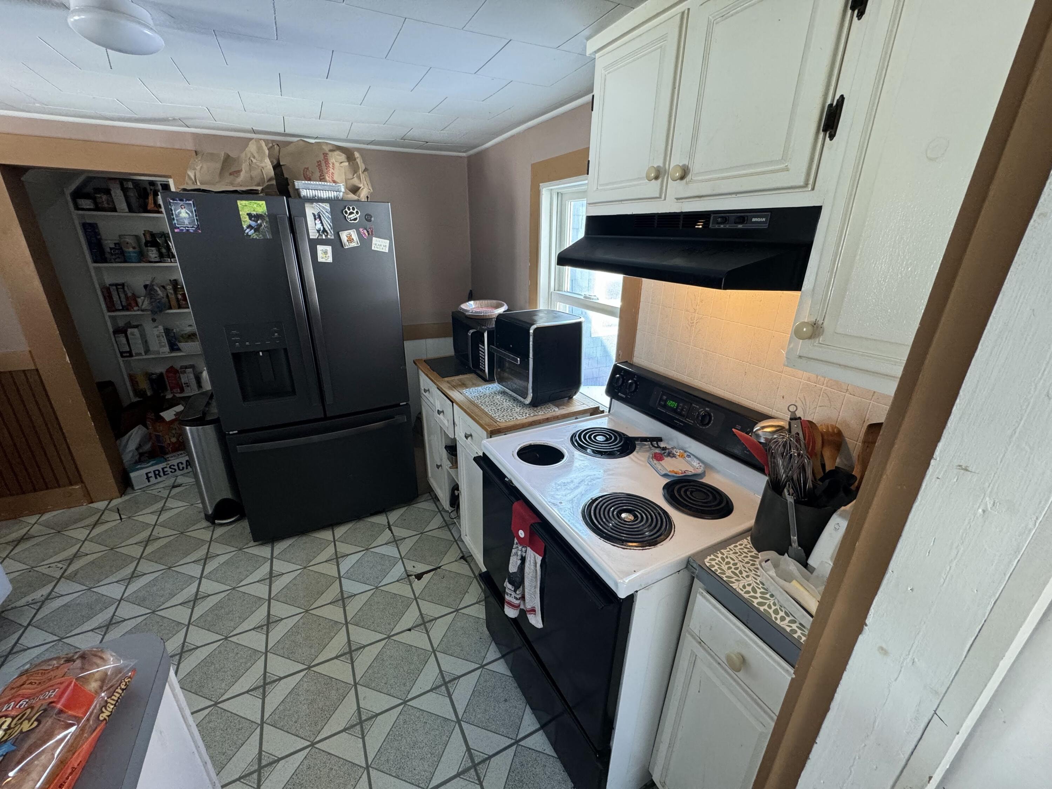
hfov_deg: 102.1
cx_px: 526
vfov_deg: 85.7
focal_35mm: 14
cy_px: 394
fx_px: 425
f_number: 2.2
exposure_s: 1/60
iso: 250
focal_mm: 2.22
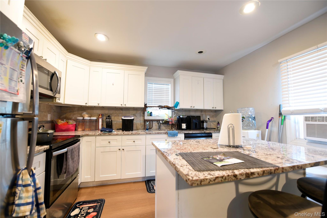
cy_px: 109
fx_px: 127
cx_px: 164
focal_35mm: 14
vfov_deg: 81.2
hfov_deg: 104.2
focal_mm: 14
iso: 200
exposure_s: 1/3
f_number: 3.5
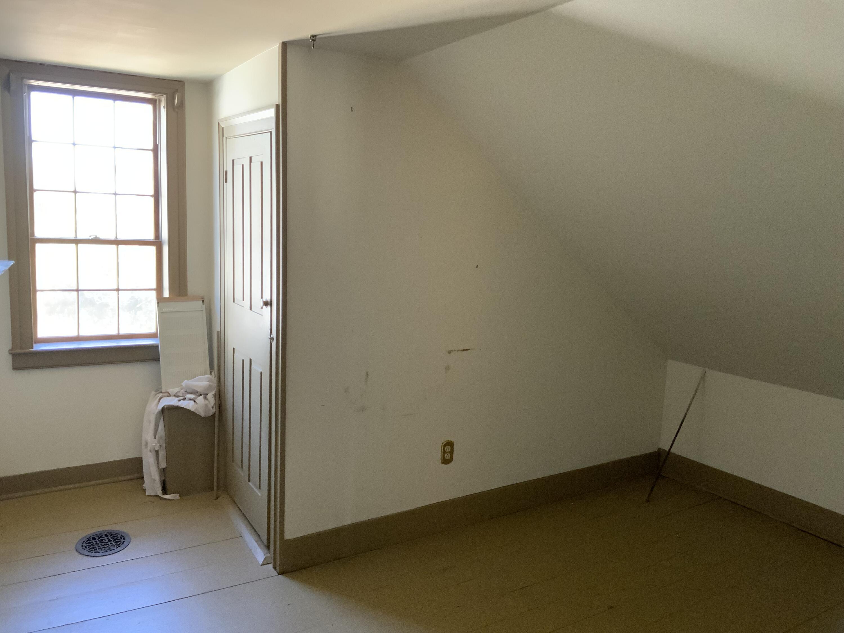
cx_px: 422
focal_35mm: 29
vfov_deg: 48.2
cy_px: 316
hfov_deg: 61.7
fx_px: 707
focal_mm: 3
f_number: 1.8
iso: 250
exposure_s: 1/60
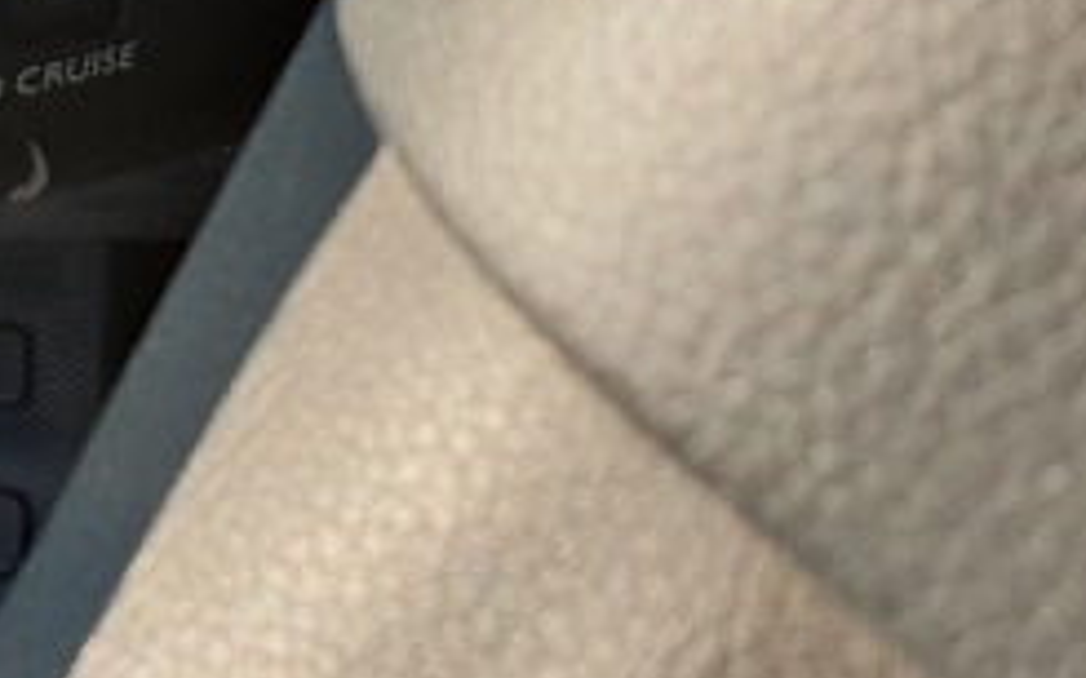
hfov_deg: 19.9
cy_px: -616
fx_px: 2663
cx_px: -550
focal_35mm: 90
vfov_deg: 12.9
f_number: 2.4
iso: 50
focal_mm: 4.32
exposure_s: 1/186
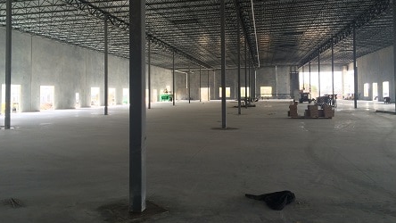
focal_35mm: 32
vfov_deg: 36.5
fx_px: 336
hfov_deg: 61.0
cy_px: 83
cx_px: 199
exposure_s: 1/120
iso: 50
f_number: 2.2
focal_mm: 4.15
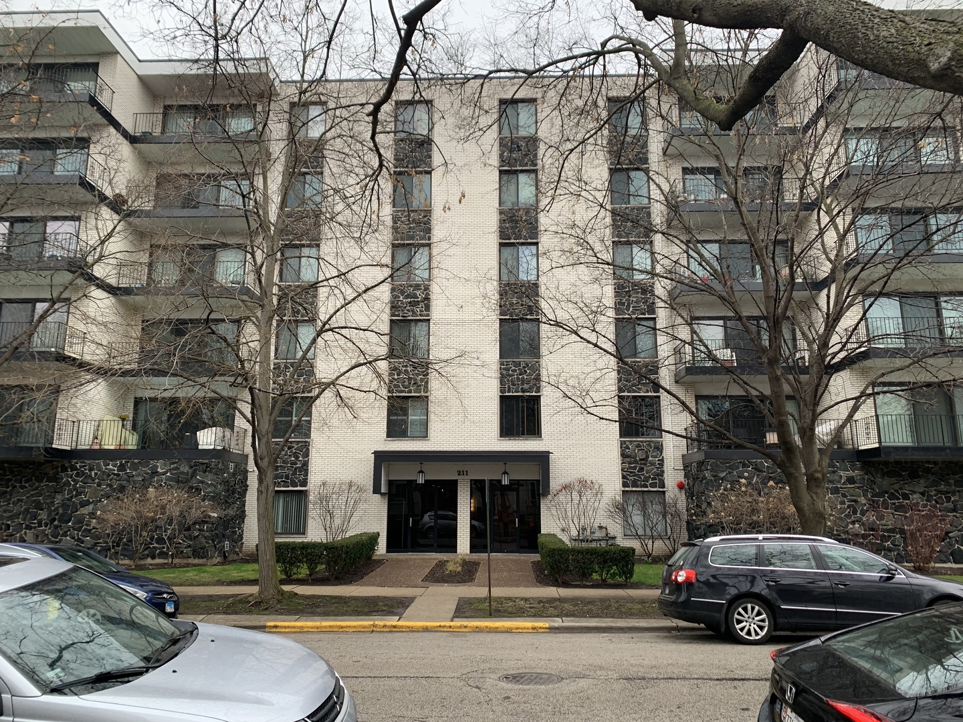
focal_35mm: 26
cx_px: 482
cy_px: 361
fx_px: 723
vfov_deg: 53.1
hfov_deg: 67.3
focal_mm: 4.25
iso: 40
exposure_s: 1/121
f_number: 1.8
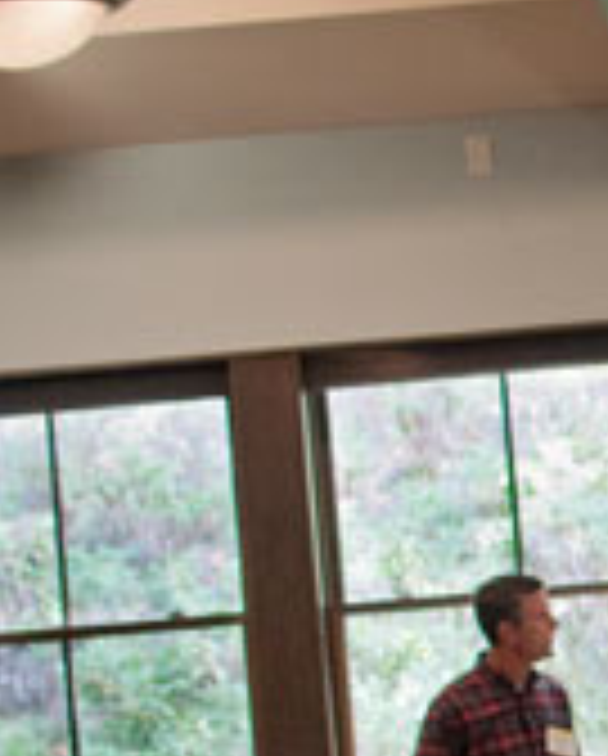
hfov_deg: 8.6
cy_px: 794
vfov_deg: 11.2
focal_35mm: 170
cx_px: 1266
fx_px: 3805
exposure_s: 1/160
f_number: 2.2
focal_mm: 35
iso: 1100
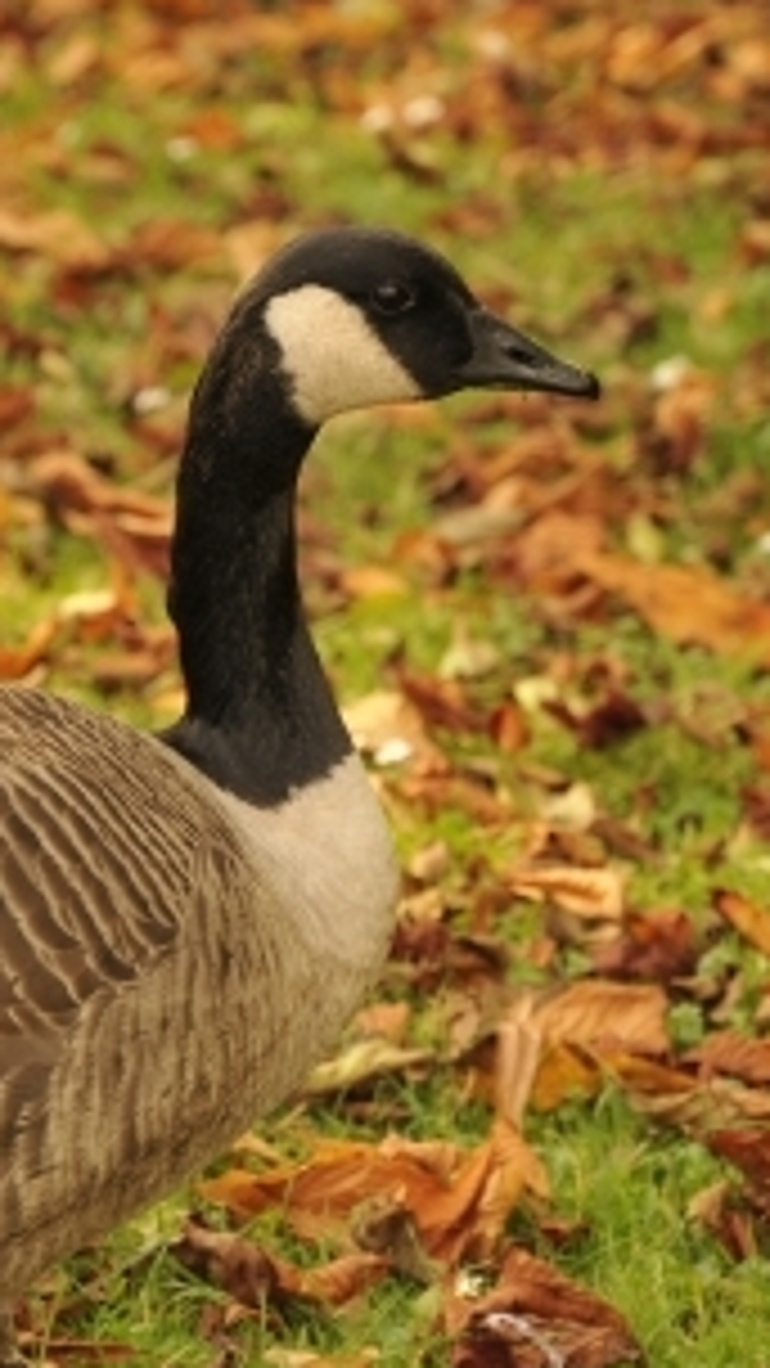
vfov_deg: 6.6
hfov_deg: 3.7
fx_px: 11798
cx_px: 81
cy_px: 837
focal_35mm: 325
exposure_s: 1/125
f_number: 5.6
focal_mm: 105
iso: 200
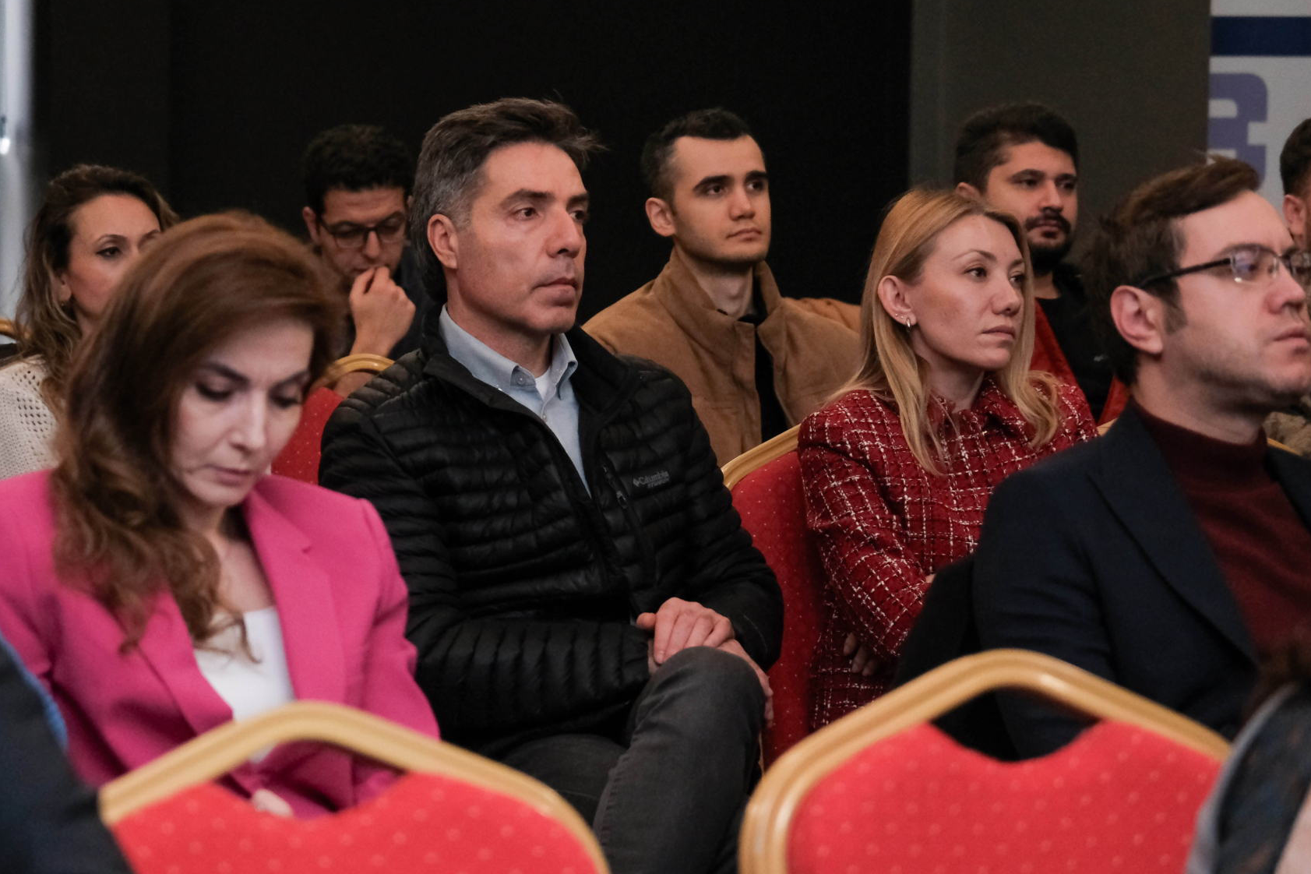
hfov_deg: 14.1
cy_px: 409
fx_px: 5316
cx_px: 547
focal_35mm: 146
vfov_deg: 9.4
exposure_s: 1/125
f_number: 4
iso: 2500
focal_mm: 80
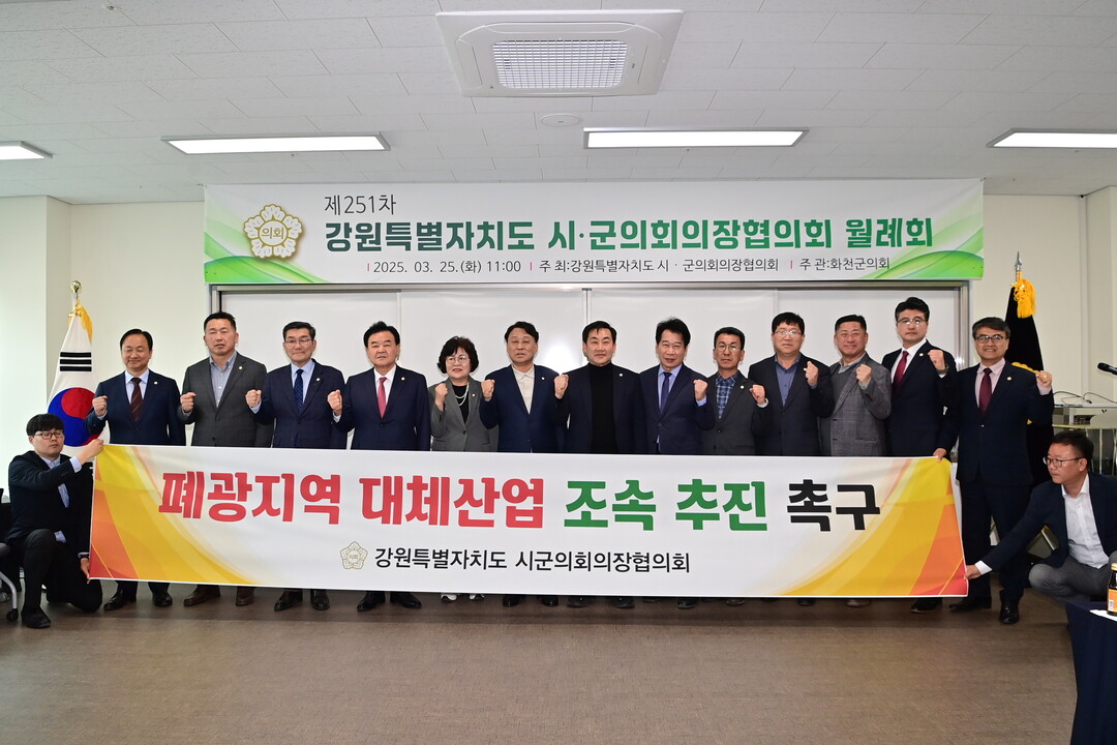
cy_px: 372
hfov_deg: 67.4
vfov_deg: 47.9
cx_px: 558
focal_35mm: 27
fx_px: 838
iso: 1000
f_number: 8
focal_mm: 18
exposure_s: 1/125
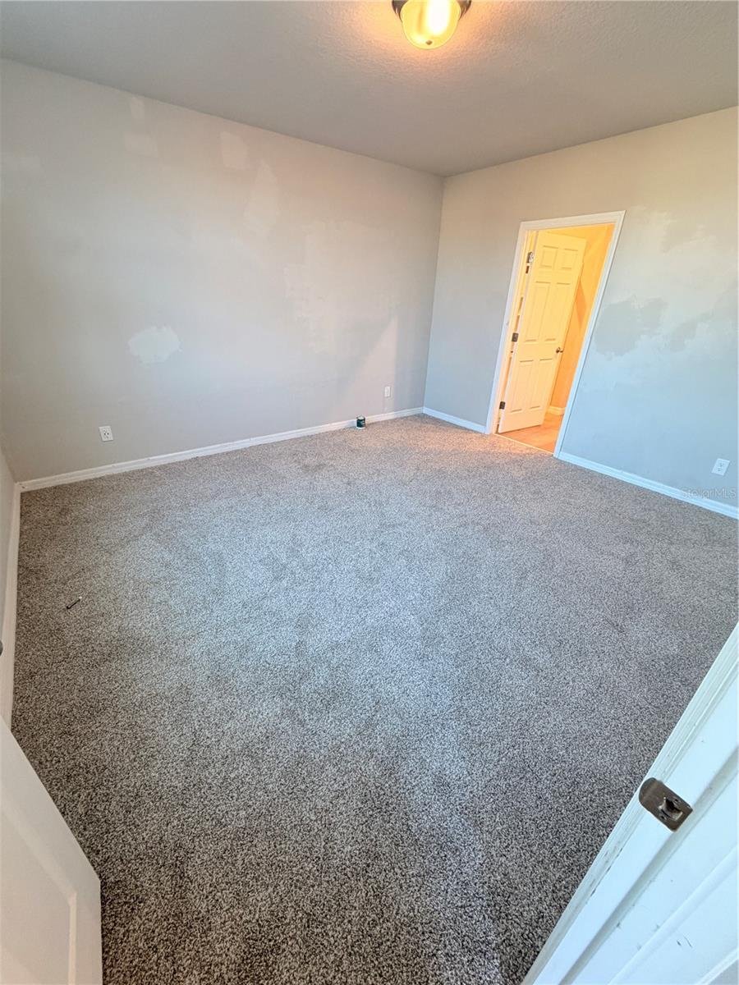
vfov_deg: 102.1
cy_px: 492
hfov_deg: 85.7
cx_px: 370
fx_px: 399
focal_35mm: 14
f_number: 2.2
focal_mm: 2.22
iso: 250
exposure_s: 1/60
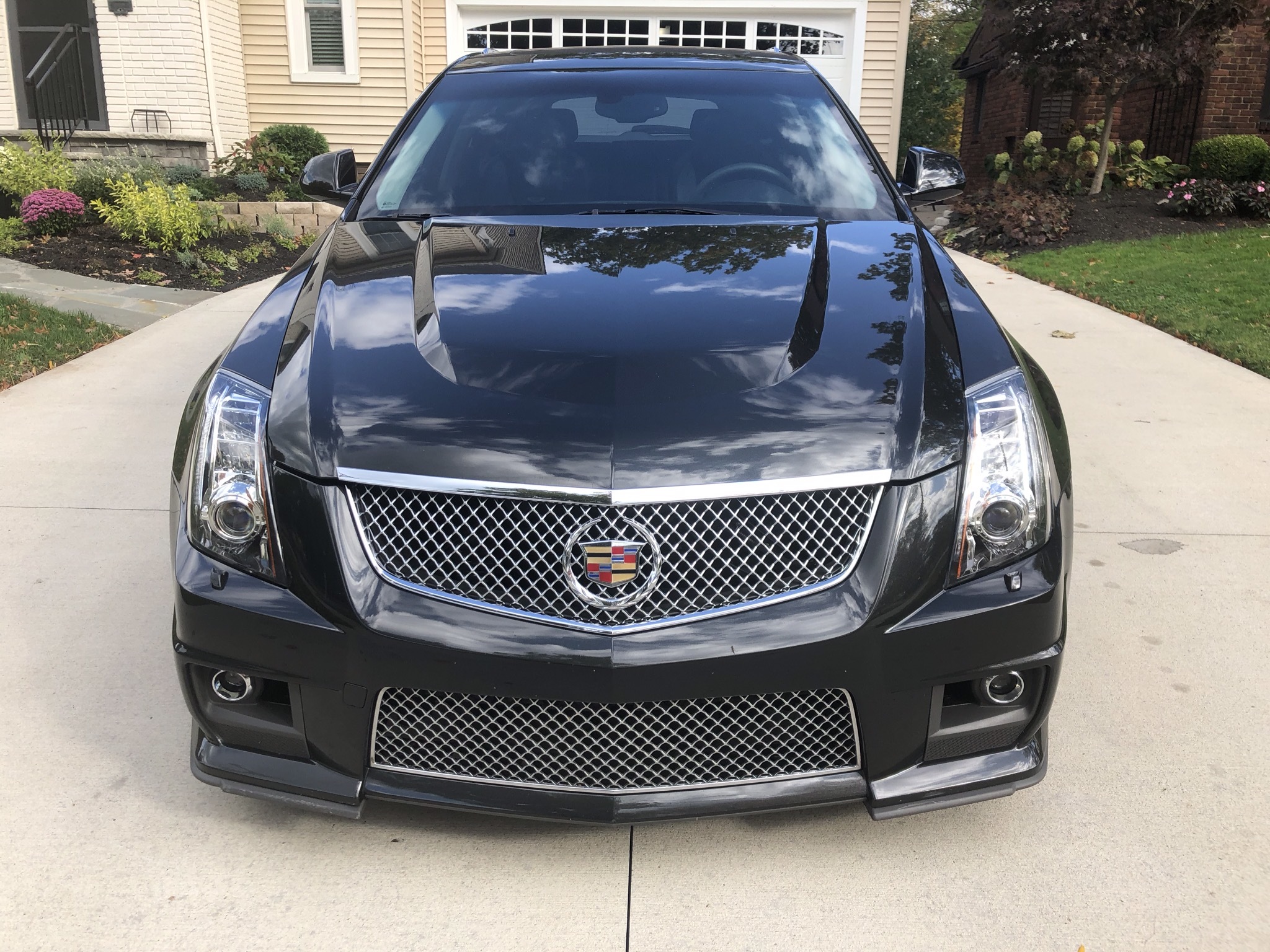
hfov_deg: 63.4
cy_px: 476
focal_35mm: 28
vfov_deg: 49.7
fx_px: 1027
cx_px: 635
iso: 20
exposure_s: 1/400
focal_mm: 3.99
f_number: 1.8
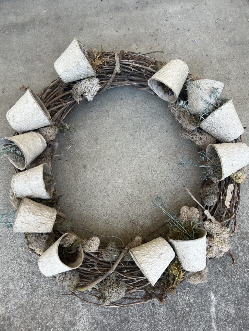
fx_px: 249
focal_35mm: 26
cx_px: 124
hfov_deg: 53.1
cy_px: 166
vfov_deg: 67.3
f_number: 1.5
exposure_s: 1/164
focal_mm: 5.7
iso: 40
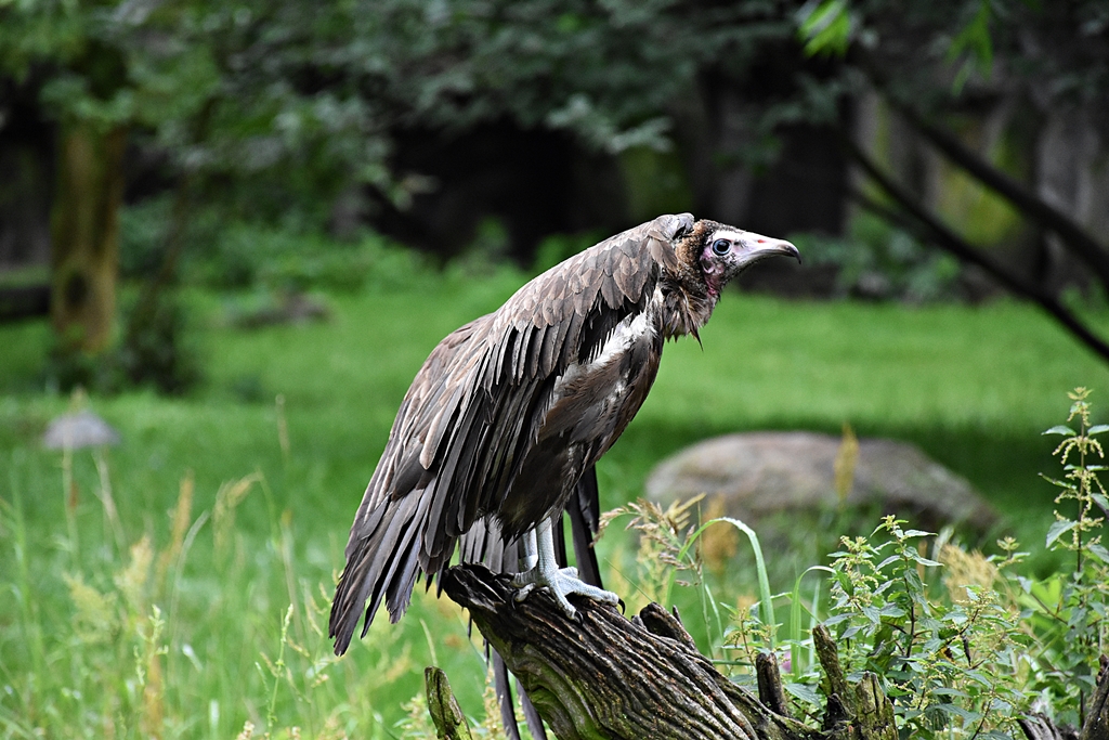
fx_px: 6470
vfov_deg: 6.5
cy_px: 370
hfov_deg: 9.8
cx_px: 554
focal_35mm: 210
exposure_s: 1/500
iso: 2200
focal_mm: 140
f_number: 5.6
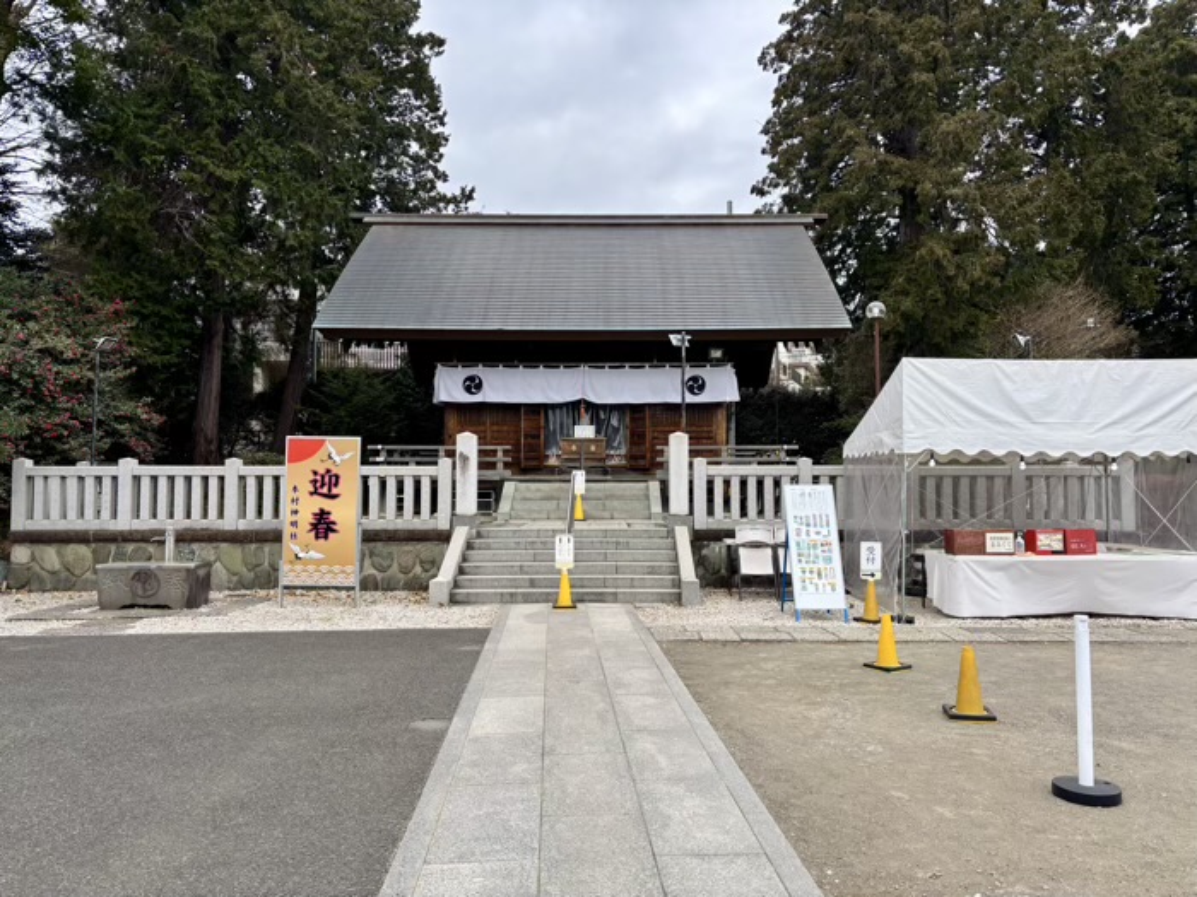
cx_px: 598
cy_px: 448
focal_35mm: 26
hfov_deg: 67.3
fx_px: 899
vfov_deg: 53.1
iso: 50
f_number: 1.6
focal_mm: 5.96
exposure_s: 1/935
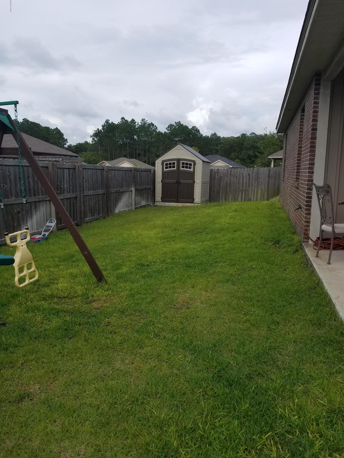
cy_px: 229
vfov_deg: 67.3
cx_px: 172
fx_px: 345
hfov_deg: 53.1
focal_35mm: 26
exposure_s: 1/2120
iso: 50
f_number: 1.7
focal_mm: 4.2
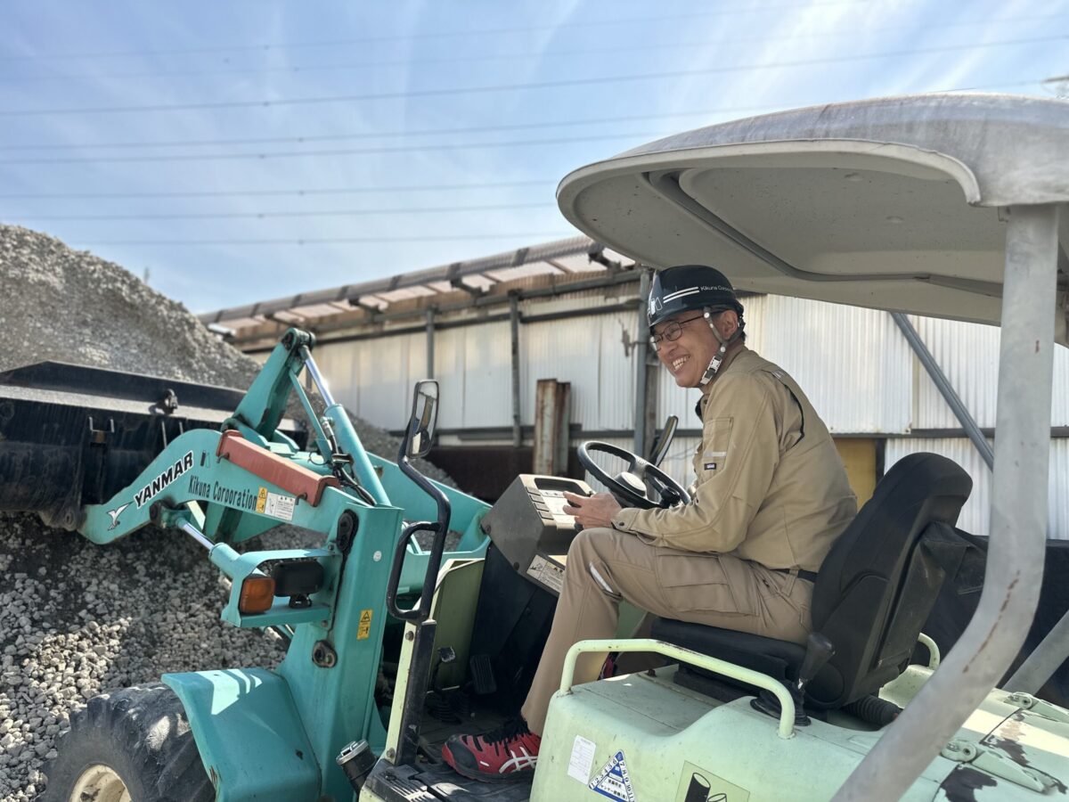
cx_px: 534
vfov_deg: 56.8
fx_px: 741
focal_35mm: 24
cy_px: 401
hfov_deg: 71.6
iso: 80
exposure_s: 1/3861
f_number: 1.78
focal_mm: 6.86
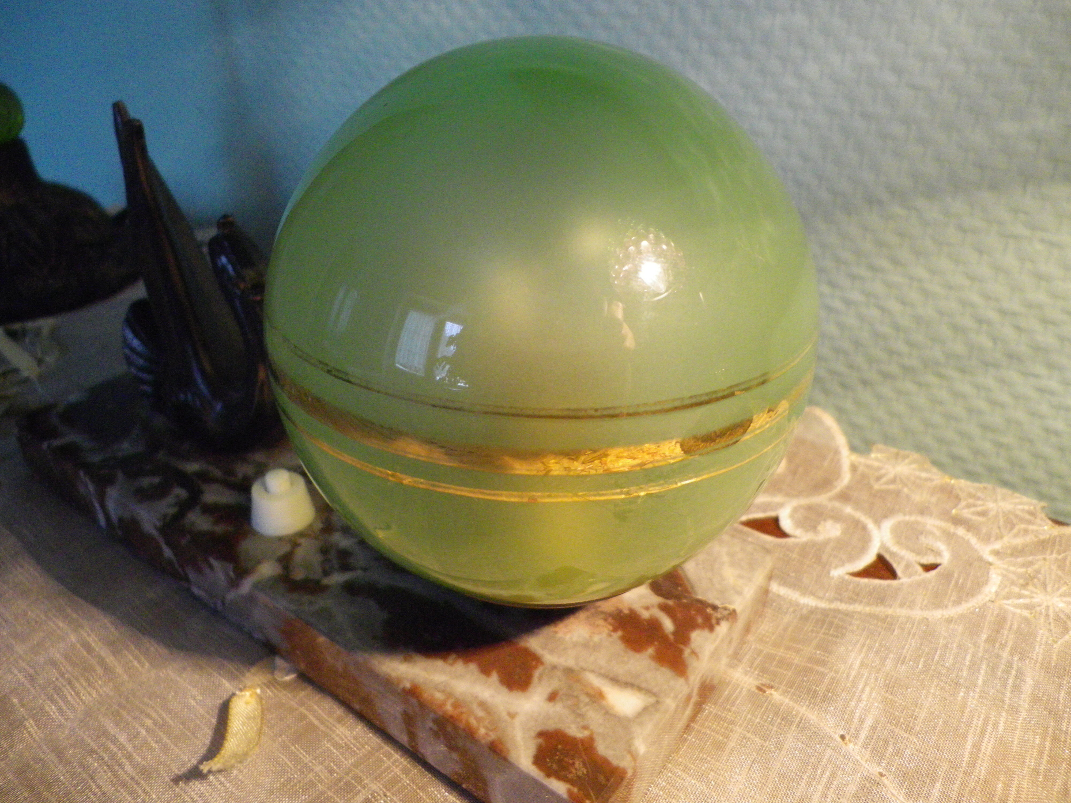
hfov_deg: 63.4
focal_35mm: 28
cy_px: 402
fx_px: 866
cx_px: 536
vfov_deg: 49.7
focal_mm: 4.9
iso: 400
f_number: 2.6
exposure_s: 1/60
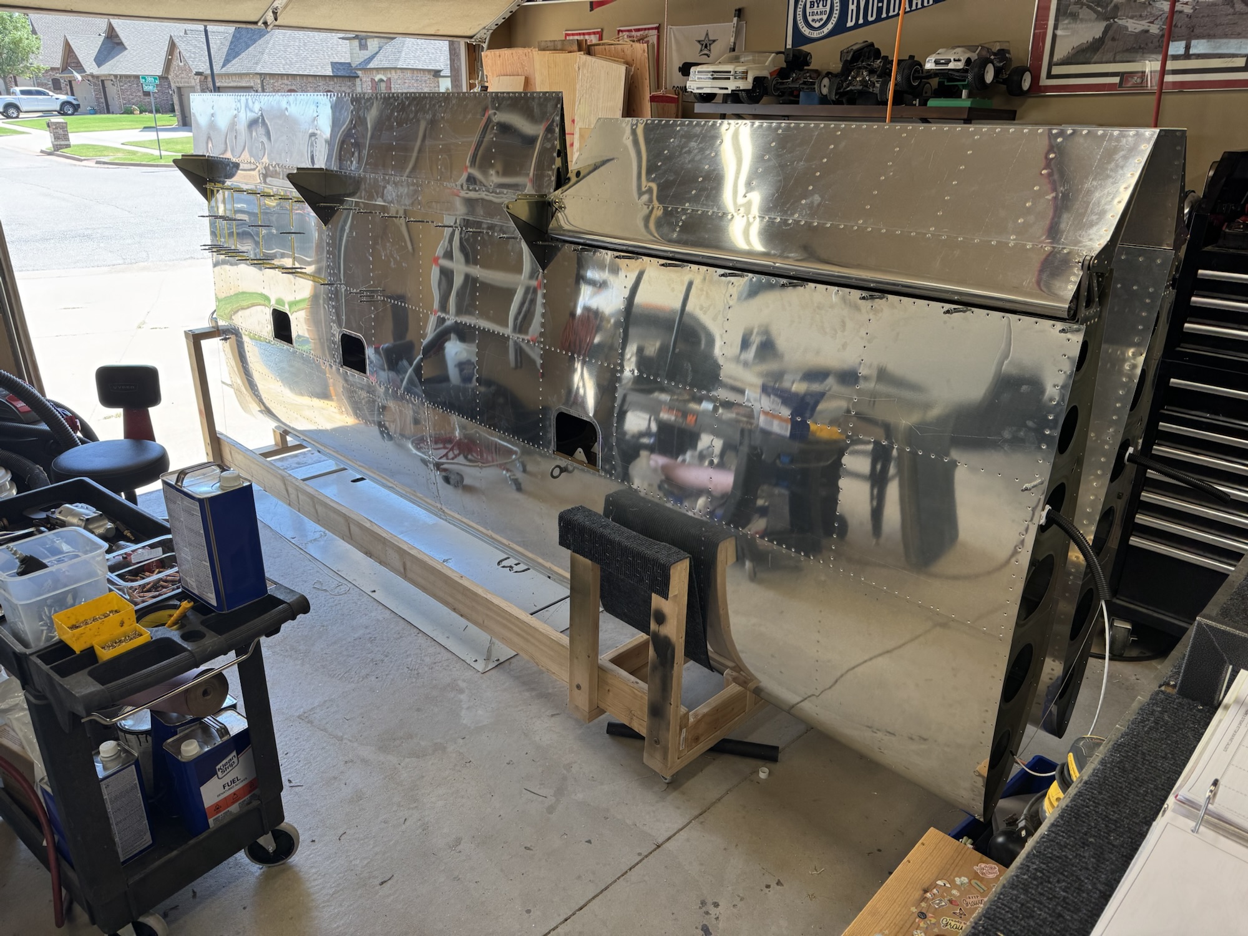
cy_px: 468
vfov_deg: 56.8
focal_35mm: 24
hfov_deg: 71.6
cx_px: 624
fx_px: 865
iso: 64
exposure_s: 1/194
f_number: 1.78
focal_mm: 6.76
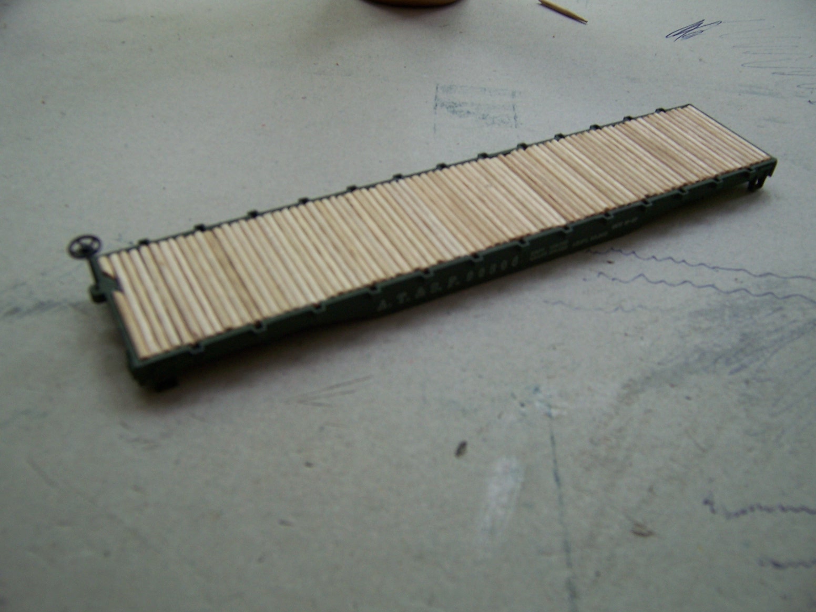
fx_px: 778
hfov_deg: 55.4
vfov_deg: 42.9
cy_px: 306
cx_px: 408
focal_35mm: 33
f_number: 3.4
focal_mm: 5.5
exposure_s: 1/125
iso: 80
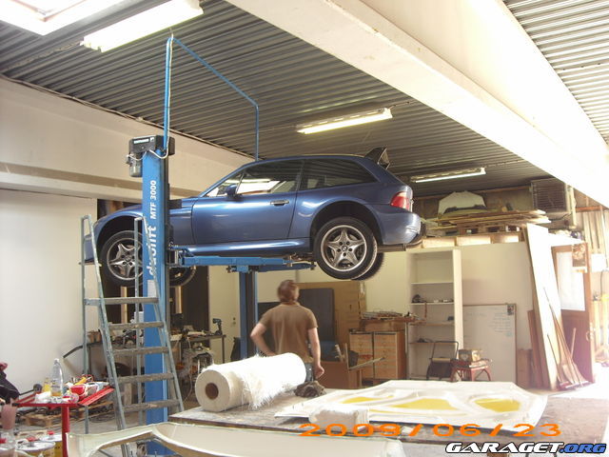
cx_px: 304
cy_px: 228
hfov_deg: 50.1
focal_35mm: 37
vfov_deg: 38.7
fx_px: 651
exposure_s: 1/13
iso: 100
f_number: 2.7
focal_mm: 6.2
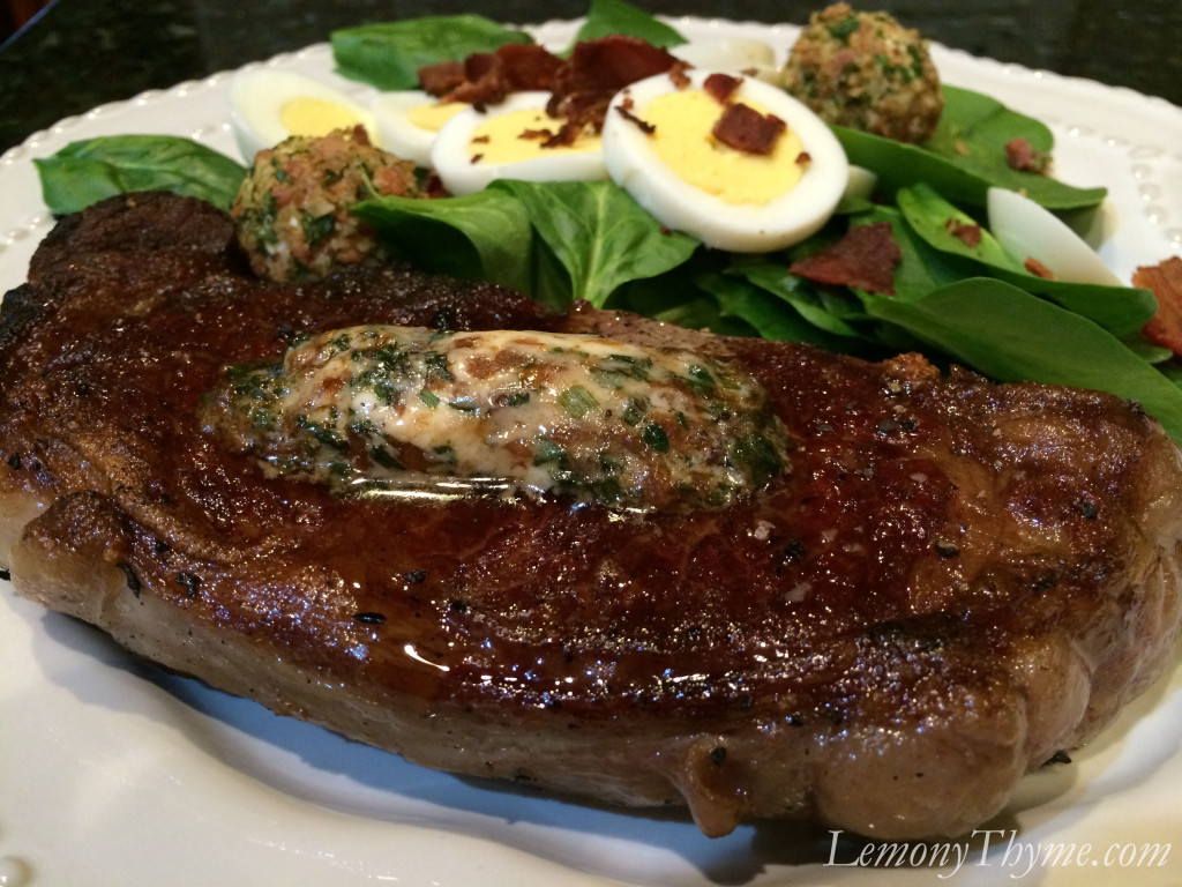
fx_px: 1024
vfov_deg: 46.8
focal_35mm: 30
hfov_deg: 60.0
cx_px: 591
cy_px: 444
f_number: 2.2
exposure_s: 1/20
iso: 320
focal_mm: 4.12
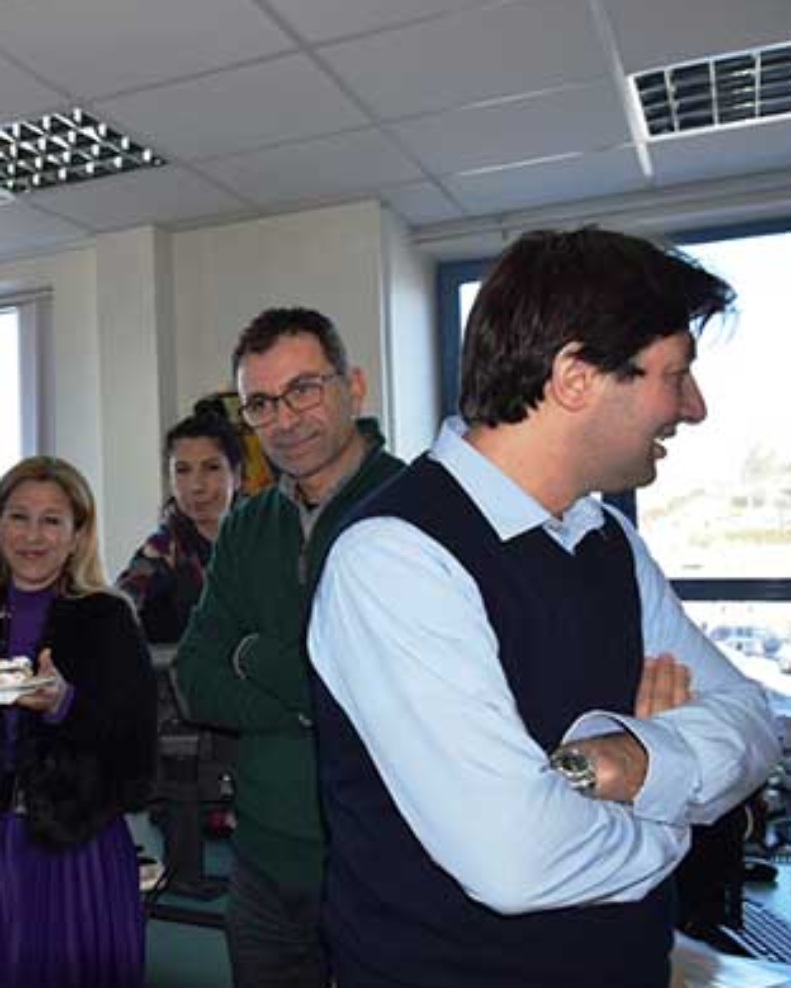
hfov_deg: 36.0
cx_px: 86
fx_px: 1141
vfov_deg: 46.8
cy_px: 497
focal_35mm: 39
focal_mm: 18
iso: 220
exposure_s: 1/125
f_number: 5.6
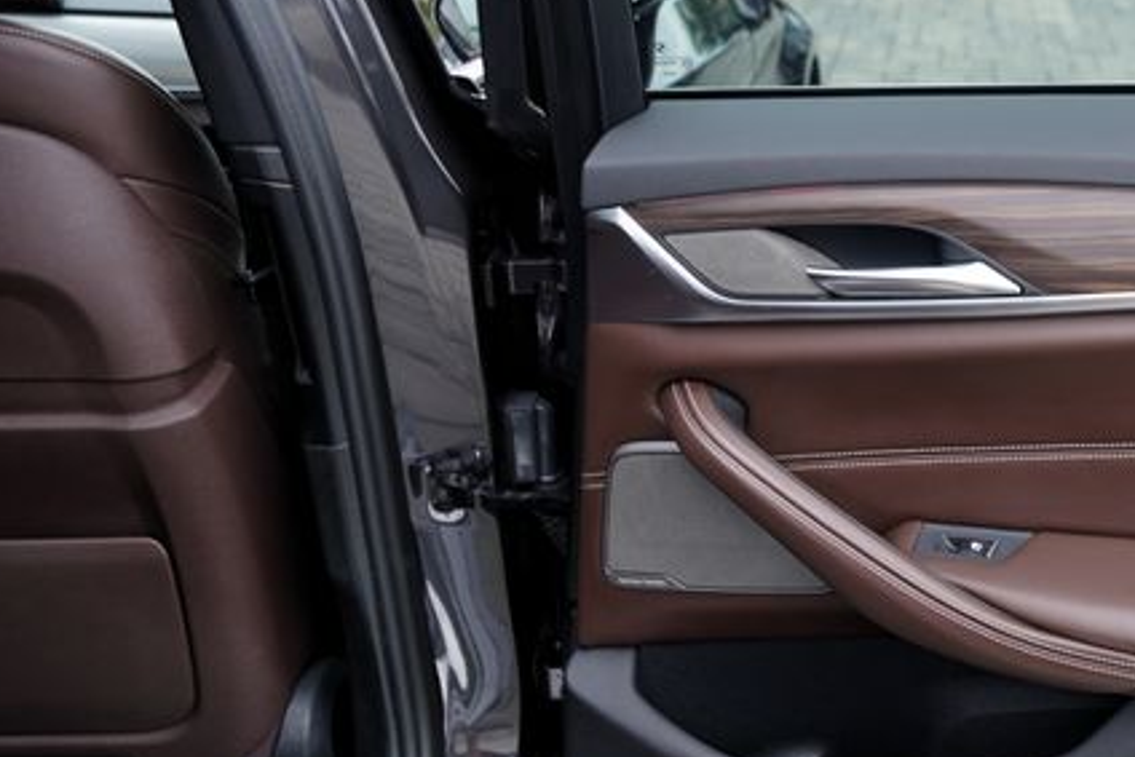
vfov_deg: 23.2
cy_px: 210
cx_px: 1199
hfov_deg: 31.2
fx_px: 1829
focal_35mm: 58
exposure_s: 1/60
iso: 100
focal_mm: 24
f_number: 4
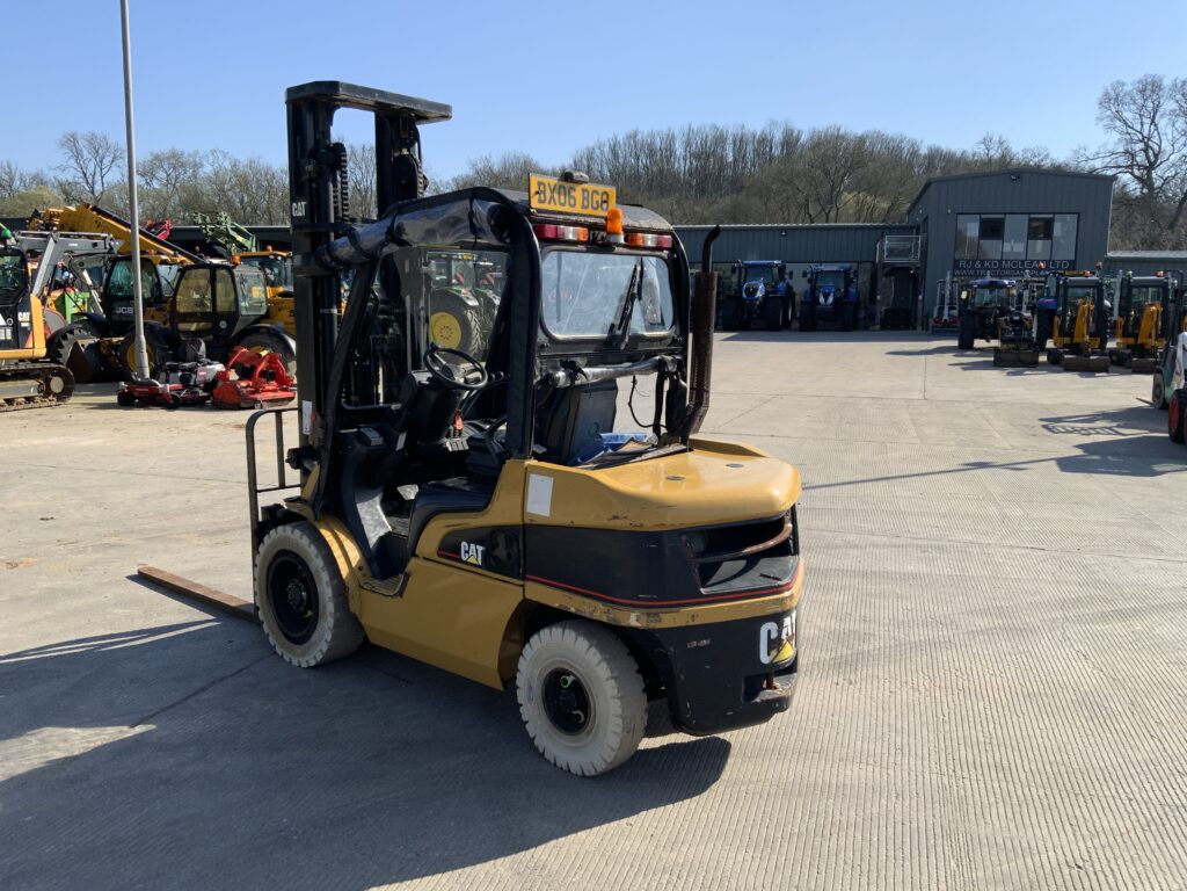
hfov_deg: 61.7
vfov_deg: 48.2
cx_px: 594
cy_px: 446
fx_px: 994
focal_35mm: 29
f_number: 1.8
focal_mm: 3
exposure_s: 1/1377
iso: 16
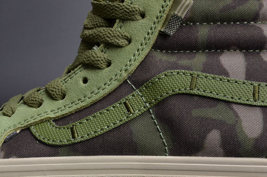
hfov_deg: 21.5
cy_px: 75
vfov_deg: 14.3
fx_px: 703
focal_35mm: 95
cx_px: 107
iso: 125
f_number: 11
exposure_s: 1/125
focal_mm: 30
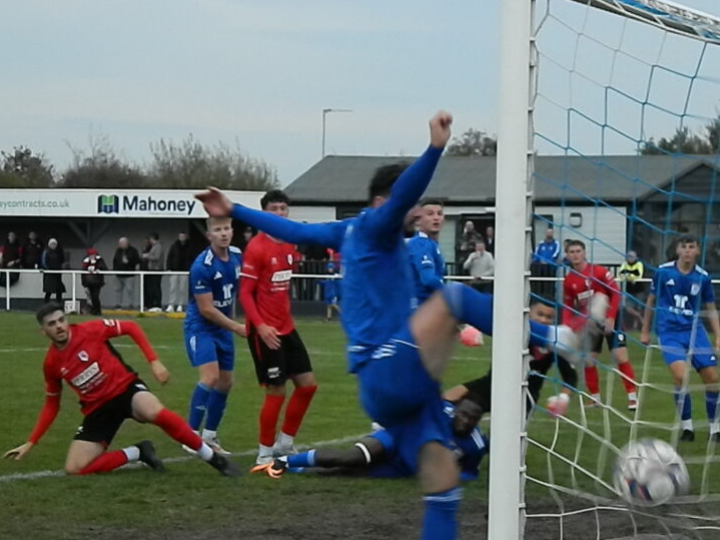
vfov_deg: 13.5
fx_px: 2288
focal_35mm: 110
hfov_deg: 17.9
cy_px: 283
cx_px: 363
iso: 400
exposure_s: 1/125
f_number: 12.6
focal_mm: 18.6
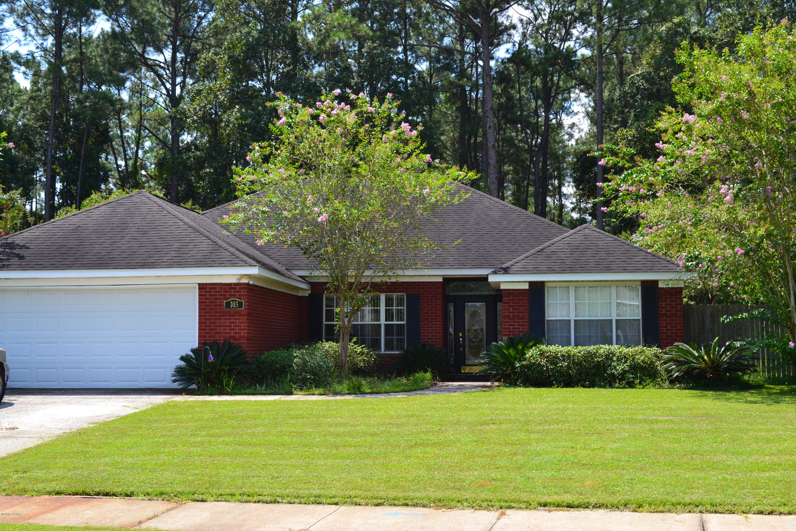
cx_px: 398
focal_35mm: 46
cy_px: 266
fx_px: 1028
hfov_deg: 42.3
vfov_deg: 28.9
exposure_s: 1/250
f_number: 10
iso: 400
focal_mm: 31
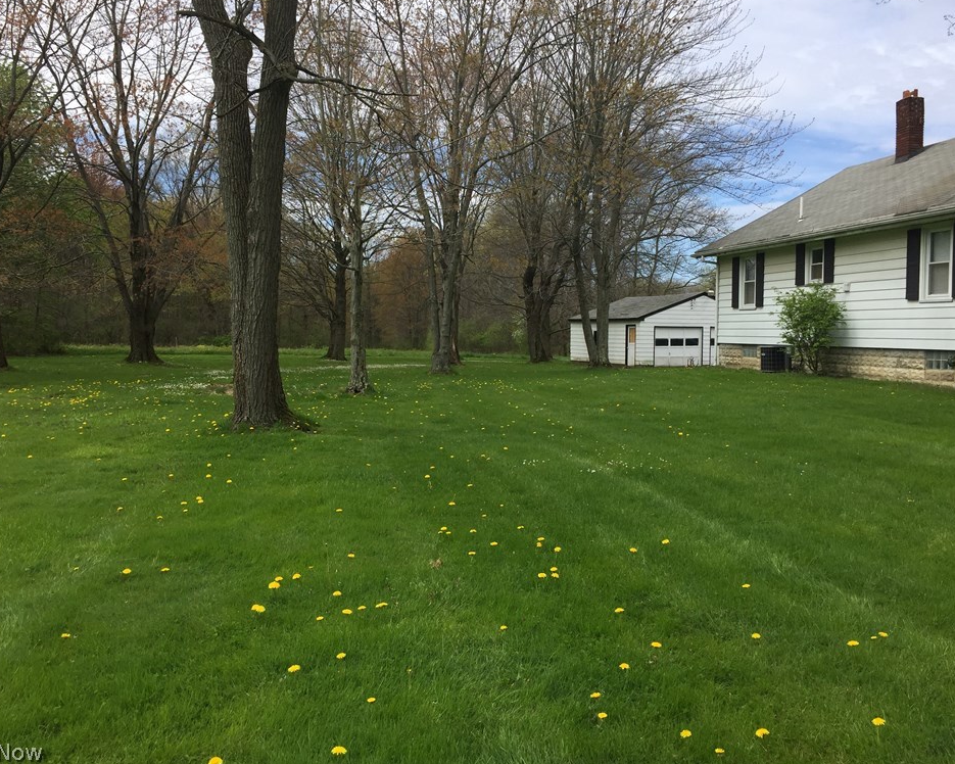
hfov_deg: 57.2
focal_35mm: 31
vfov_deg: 47.1
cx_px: 460
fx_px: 876
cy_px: 377
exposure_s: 1/1522
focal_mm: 4.15
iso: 32
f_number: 2.2
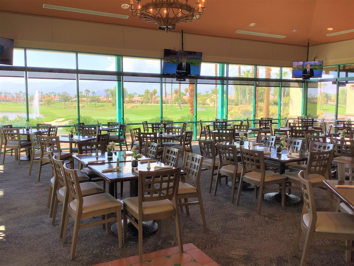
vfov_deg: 45.4
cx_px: 177
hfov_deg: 58.4
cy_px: 133
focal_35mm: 31
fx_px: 317
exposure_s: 1/120
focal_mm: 3.3
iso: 40
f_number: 2.4
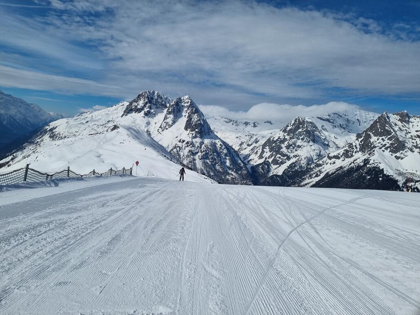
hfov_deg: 67.3
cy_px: 158
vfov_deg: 53.1
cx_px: 210
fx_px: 316
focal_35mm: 26
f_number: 1.8
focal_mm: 5.4
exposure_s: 1/11904
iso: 50
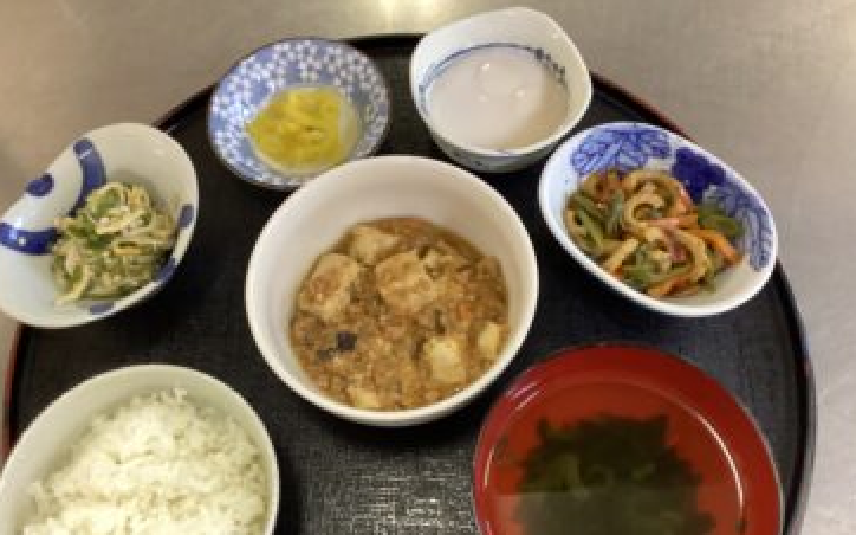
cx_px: 422
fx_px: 793
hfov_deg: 56.7
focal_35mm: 34
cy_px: 323
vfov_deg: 37.1
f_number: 2.4
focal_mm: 3.3
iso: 320
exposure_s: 1/33
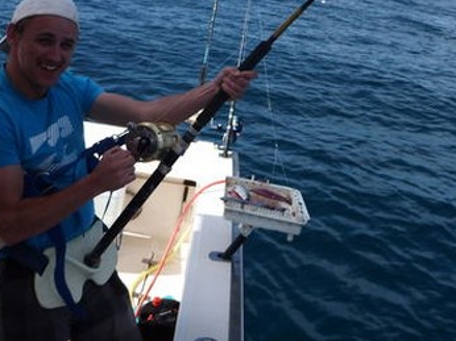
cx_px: 274
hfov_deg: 37.4
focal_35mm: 51
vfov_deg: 27.8
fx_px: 671
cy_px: 54
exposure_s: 1/800
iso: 100
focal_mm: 4.9
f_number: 3.3
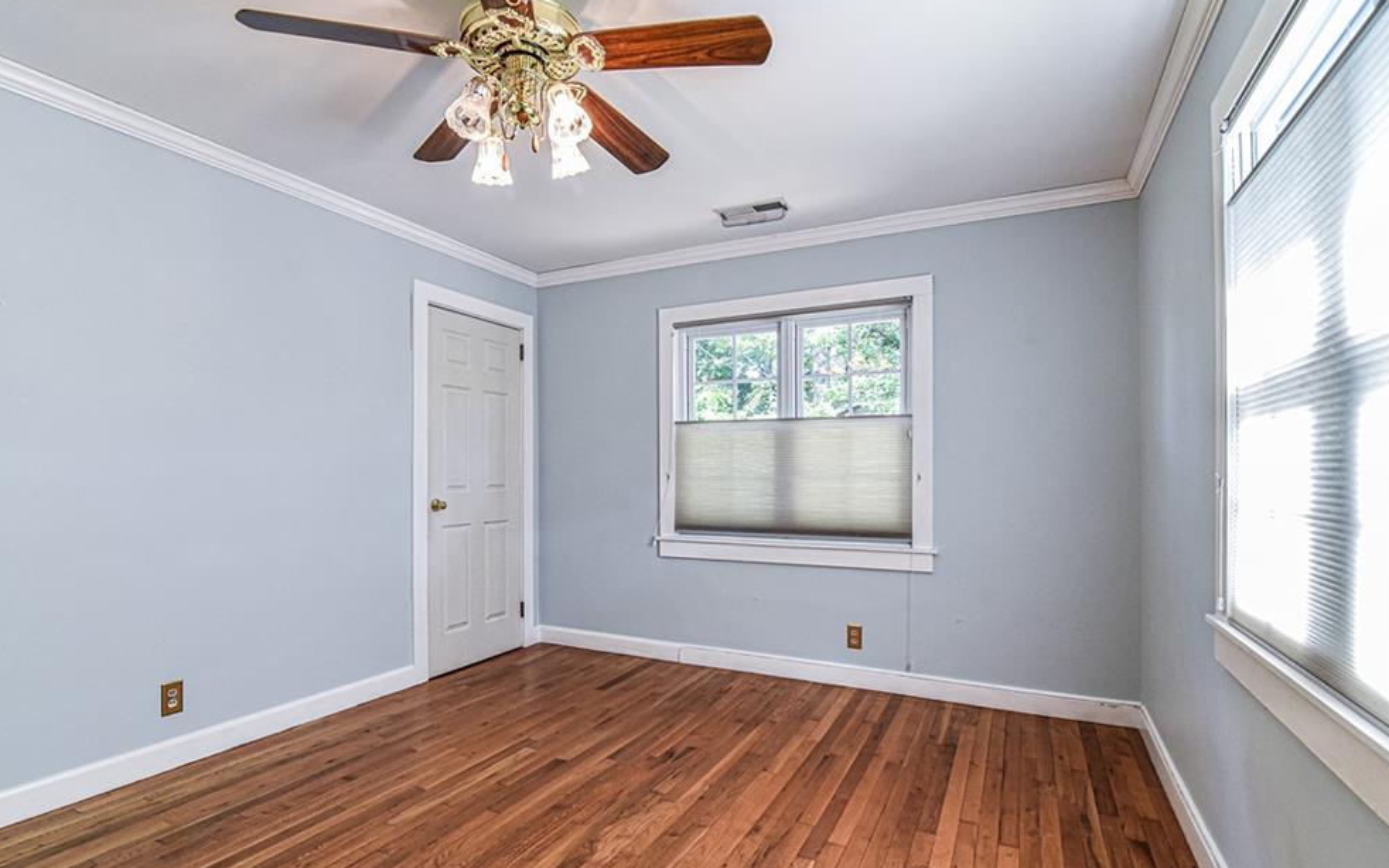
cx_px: 675
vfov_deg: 67.9
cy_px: 471
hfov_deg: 94.3
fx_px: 644
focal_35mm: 17
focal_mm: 16
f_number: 6.3
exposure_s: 1/160
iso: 1250
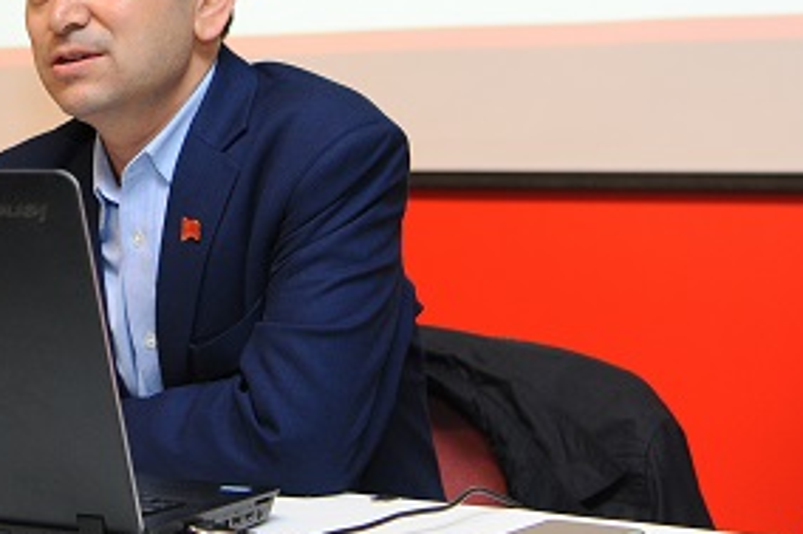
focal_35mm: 76
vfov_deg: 17.6
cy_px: 30
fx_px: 1694
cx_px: 133
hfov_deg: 26.1
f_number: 4
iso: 1600
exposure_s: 1/125
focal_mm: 36
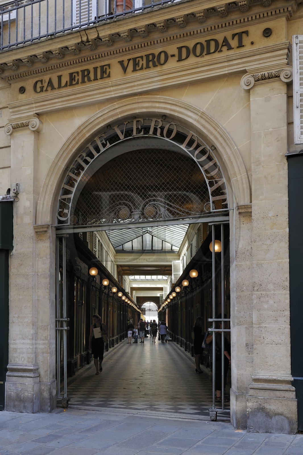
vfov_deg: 60.3
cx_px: 152
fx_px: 392
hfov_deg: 42.3
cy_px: 228
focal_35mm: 31
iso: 200
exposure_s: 1/80
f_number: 7.1
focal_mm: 31
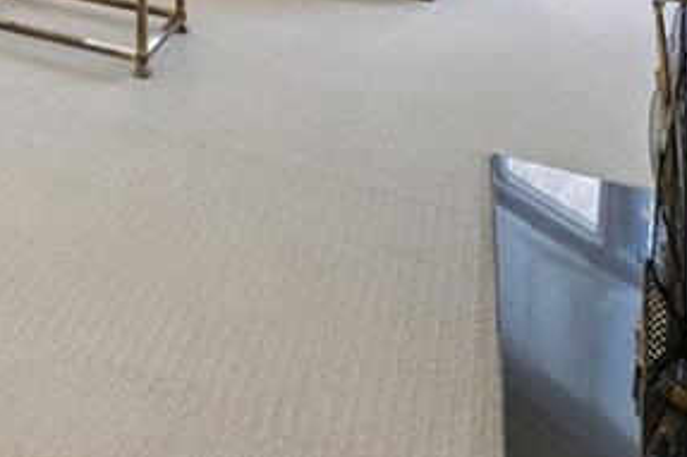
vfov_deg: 20.6
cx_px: -292
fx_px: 954
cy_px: -319
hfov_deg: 28.7
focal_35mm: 50
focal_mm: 14
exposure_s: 1/13
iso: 320
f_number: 8
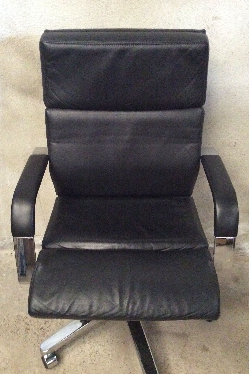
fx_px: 353
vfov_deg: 55.8
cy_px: 188
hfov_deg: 38.9
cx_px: 120
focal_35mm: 34
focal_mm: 3.3
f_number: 2.4
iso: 640
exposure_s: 1/17
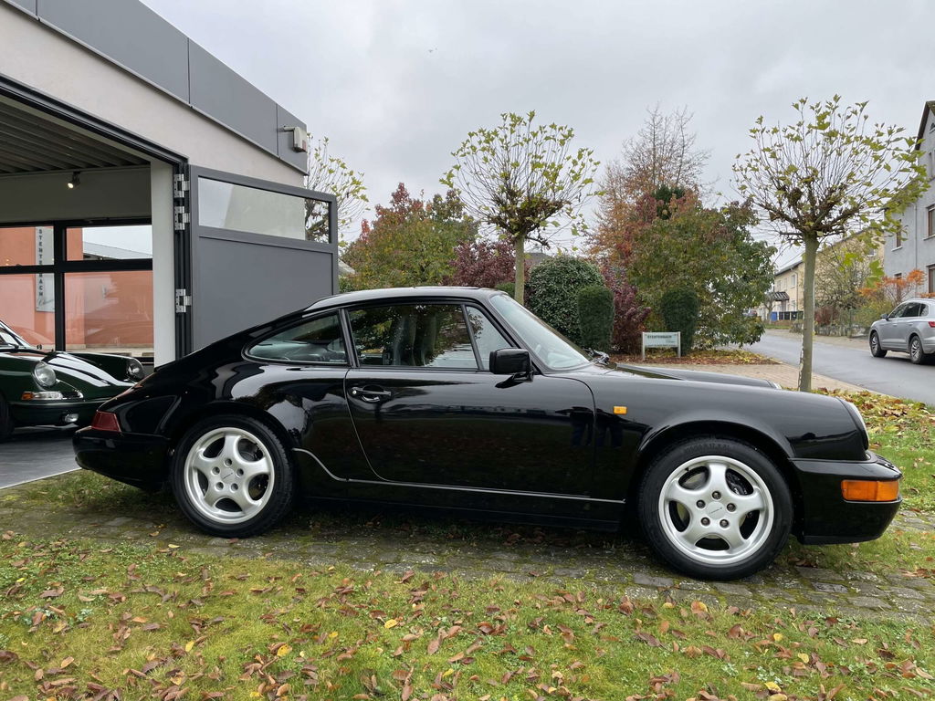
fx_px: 702
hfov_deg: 67.3
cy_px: 350
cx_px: 468
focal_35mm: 26
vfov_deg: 53.1
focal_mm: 4.2
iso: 32
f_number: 1.6
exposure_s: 1/452
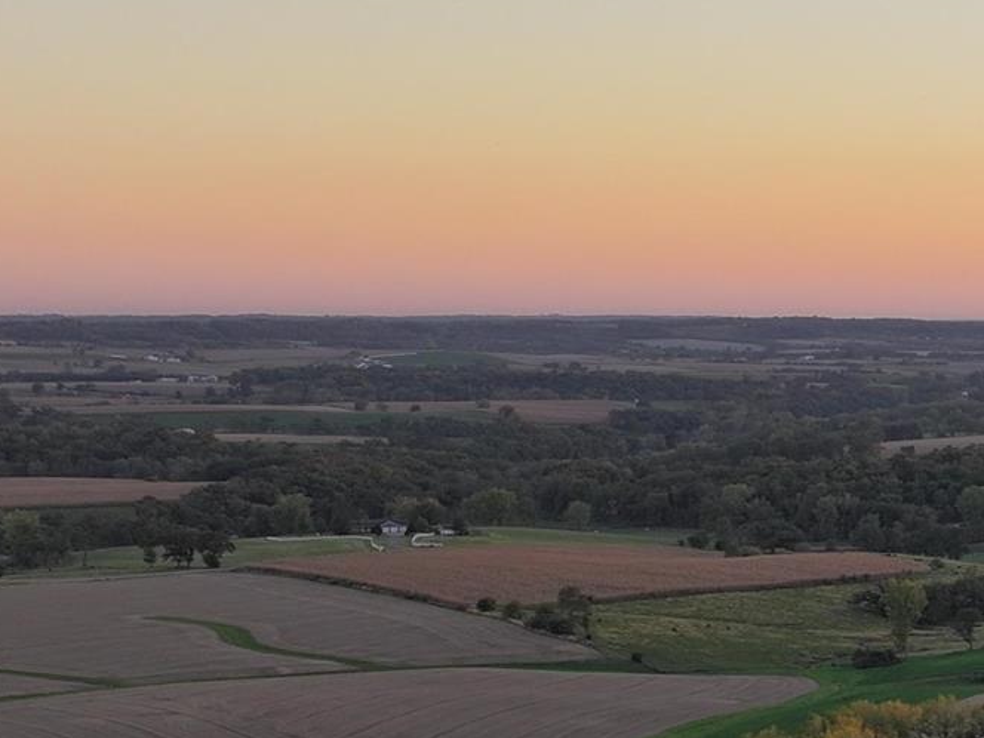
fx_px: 3155
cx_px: 1555
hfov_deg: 16.0
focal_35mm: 111
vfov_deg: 13.0
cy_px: 908
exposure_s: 1/320
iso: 160
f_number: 2.8
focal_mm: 12.29
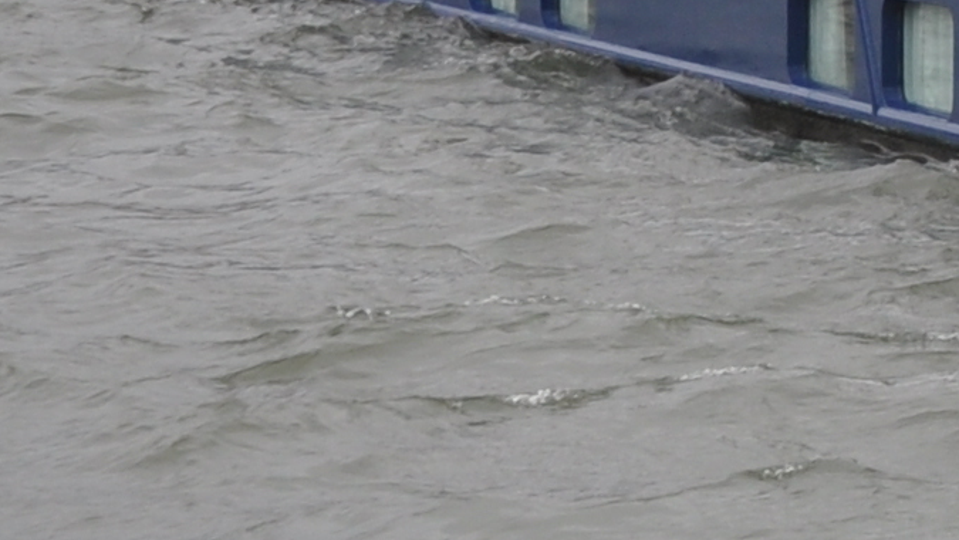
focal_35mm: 279
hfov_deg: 7.1
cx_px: 2670
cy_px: -470
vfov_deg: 4.3
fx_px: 7096
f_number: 6.3
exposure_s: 1/160
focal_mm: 28
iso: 200
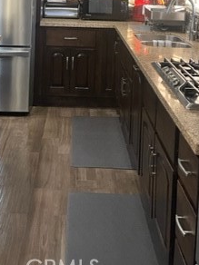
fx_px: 437
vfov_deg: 30.9
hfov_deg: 25.5
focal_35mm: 57
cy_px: -10
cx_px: 62
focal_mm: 5.1
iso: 400
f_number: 1.6
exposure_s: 1/60
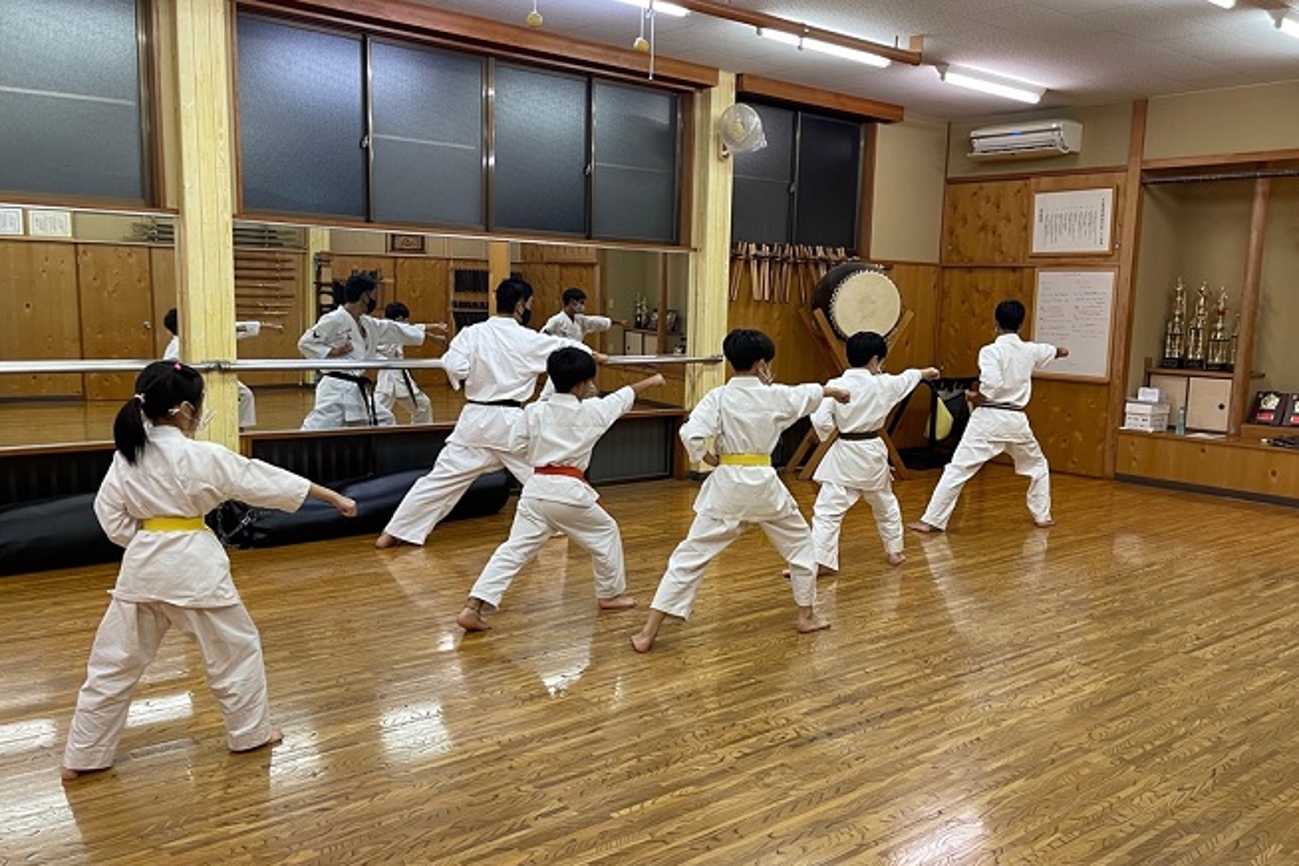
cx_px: 683
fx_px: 1118
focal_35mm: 31
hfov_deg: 60.3
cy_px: 447
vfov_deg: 42.3
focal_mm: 5.1
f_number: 1.6
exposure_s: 1/60
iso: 125
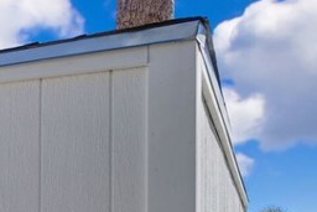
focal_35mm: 60
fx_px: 529
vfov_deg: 20.1
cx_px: -207
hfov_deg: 23.4
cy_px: 301
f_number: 11
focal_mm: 10
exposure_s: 1/500
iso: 400
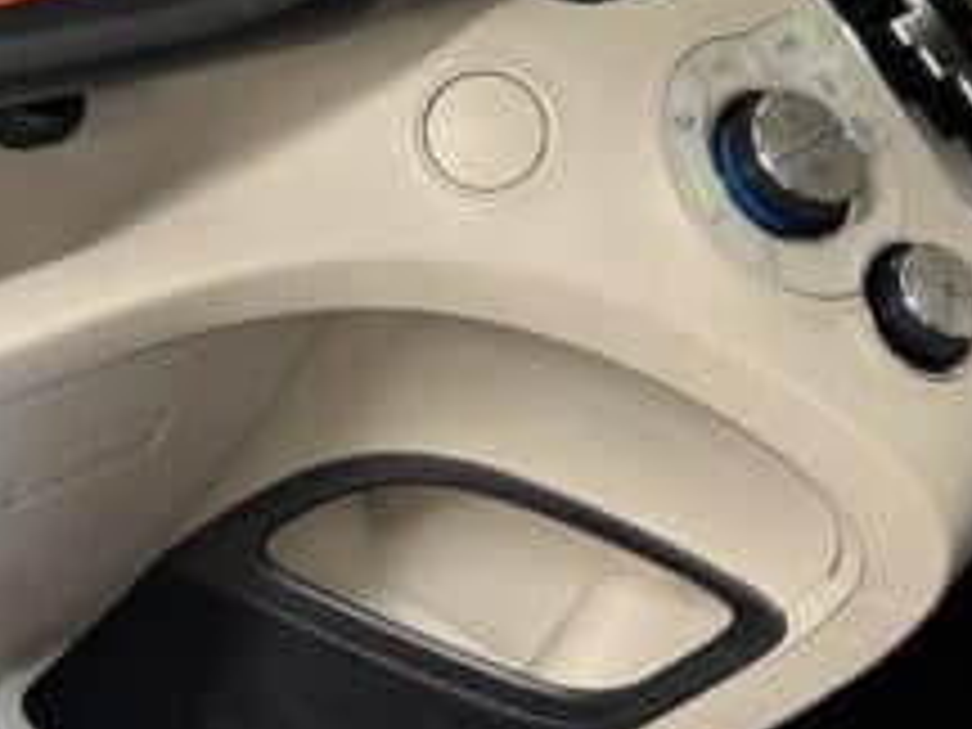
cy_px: -45
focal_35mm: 89
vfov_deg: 16.2
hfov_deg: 21.8
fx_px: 2499
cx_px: 207
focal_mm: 6.76
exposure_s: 1/50
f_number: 1.78
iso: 160
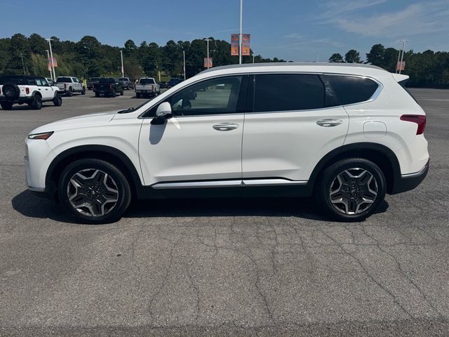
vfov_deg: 56.8
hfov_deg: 71.6
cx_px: 224
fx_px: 311
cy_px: 168
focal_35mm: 24
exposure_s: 1/9009
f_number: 1.78
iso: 80
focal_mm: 6.76
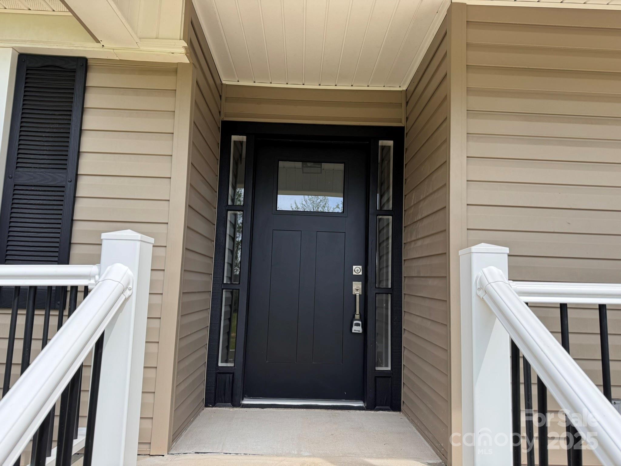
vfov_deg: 56.8
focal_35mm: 24
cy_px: 233
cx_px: 310
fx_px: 431
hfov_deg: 71.6
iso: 80
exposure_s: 1/1395
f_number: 1.78
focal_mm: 6.76
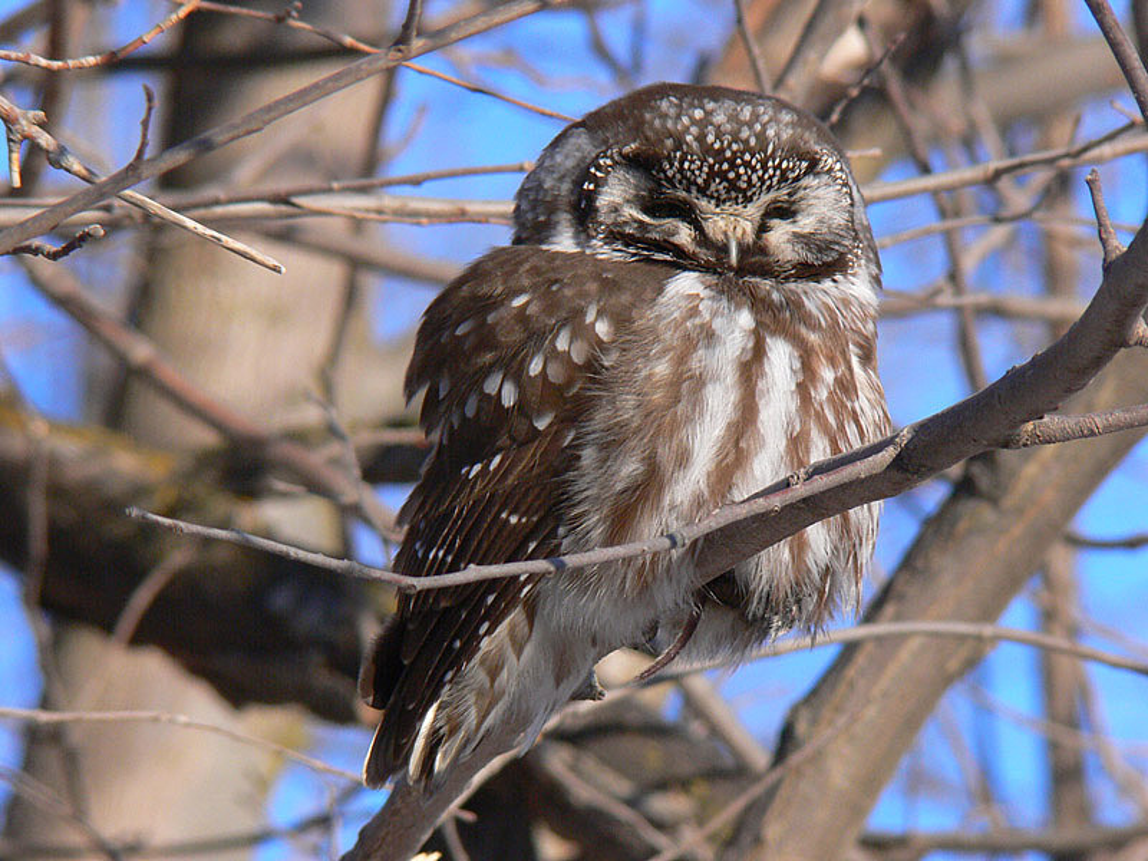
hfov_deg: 4.7
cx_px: 574
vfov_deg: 3.5
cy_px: 430
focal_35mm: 420
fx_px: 13929
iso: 200
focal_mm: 88.8
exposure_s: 1/400
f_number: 8
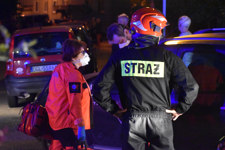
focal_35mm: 105
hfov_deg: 19.5
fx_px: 656
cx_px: 112
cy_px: 75
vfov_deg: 13.0
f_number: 4.5
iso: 12800
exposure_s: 1/50
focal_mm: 70
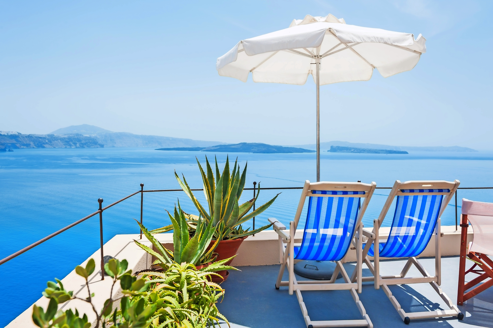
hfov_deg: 58.7
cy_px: 164
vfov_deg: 41.1
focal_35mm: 32
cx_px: 246
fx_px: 438
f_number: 11
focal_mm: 32
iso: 200
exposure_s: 1/400
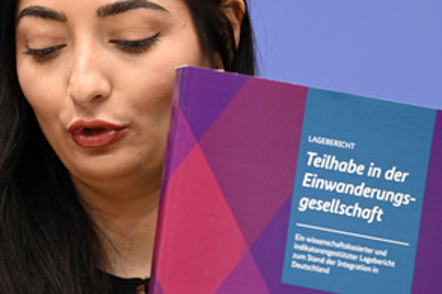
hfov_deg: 7.1
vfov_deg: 4.7
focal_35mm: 292
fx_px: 3583
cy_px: 113
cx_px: 109
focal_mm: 190
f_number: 5
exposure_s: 1/500
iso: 5000
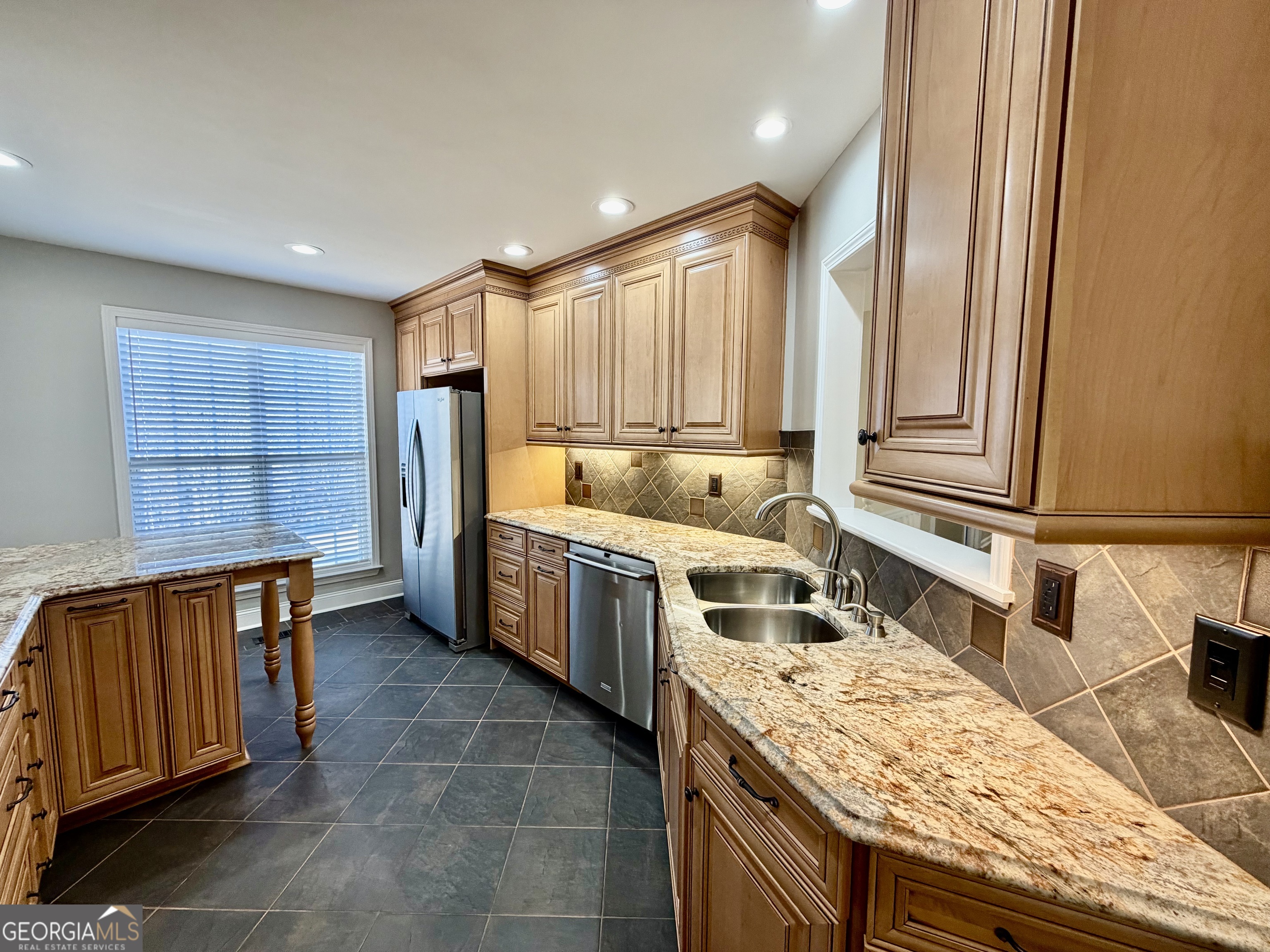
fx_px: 514
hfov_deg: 102.1
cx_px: 635
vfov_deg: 85.7
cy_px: 476
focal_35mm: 14
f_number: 2.2
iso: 160
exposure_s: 1/120
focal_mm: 2.22
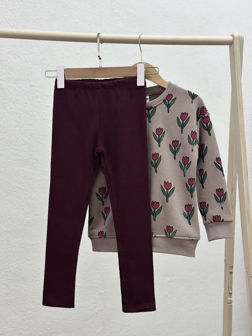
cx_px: 126
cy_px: 168
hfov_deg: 30.3
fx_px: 466
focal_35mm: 48
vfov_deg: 39.7
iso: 125
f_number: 1.78
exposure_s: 1/50
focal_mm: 6.86
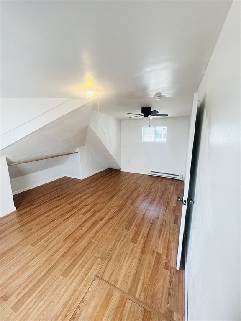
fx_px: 121
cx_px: 120
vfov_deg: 106.2
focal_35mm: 13
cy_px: 160
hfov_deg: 89.9
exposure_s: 1/120
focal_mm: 1.57
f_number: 1.8
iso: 100
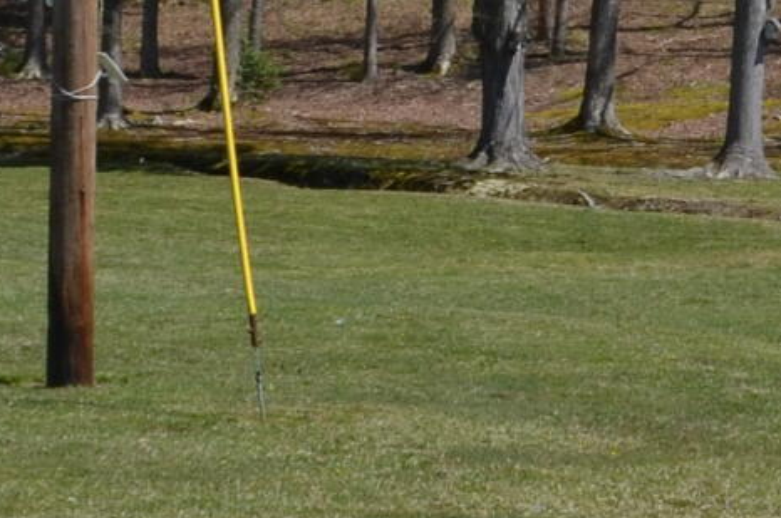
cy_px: -227
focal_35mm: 193
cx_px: 1001
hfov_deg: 10.5
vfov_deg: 7.0
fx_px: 4180
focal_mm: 20
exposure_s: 1/250
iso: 100
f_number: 8
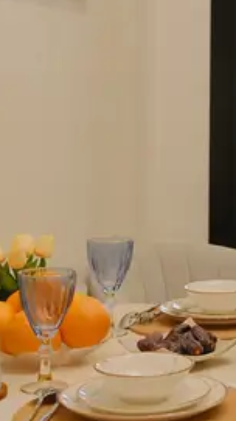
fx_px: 1048
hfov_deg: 12.1
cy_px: 99
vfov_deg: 22.5
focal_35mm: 94
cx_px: 384
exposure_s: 1/100
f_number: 4
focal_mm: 18
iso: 640
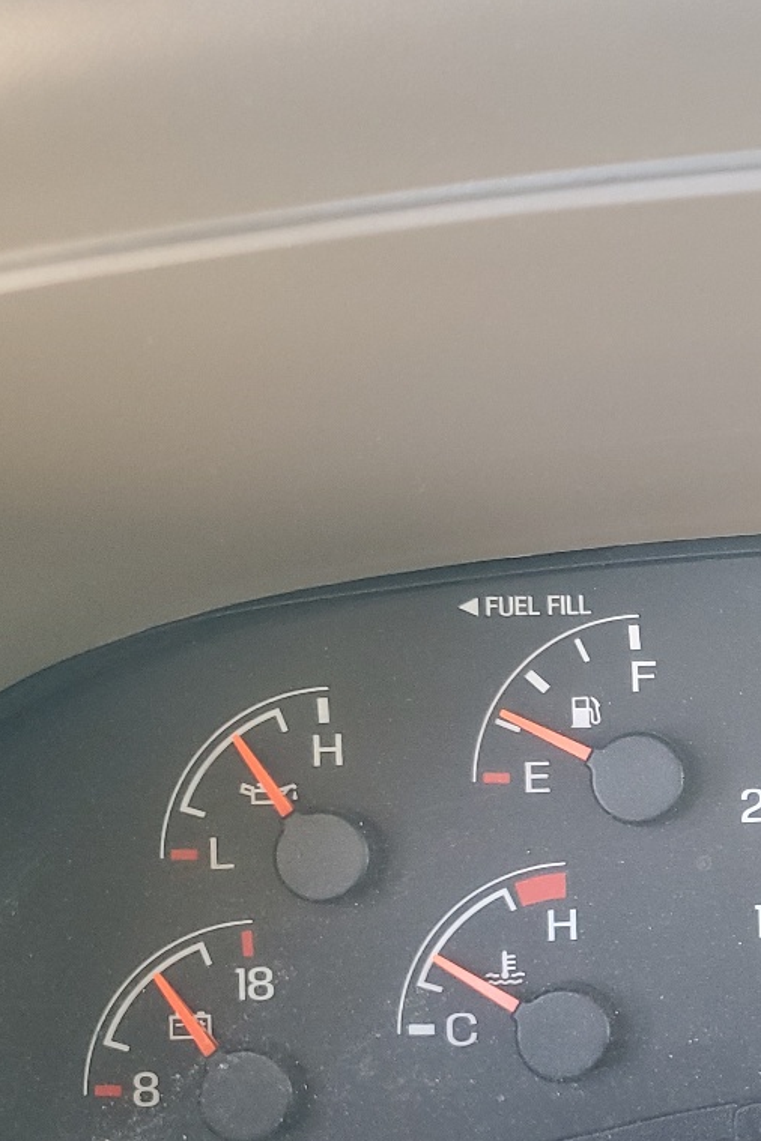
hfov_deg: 21.2
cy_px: 803
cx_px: 1029
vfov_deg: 34.6
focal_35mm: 57
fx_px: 1807
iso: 88
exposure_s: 1/60.2
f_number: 1.5
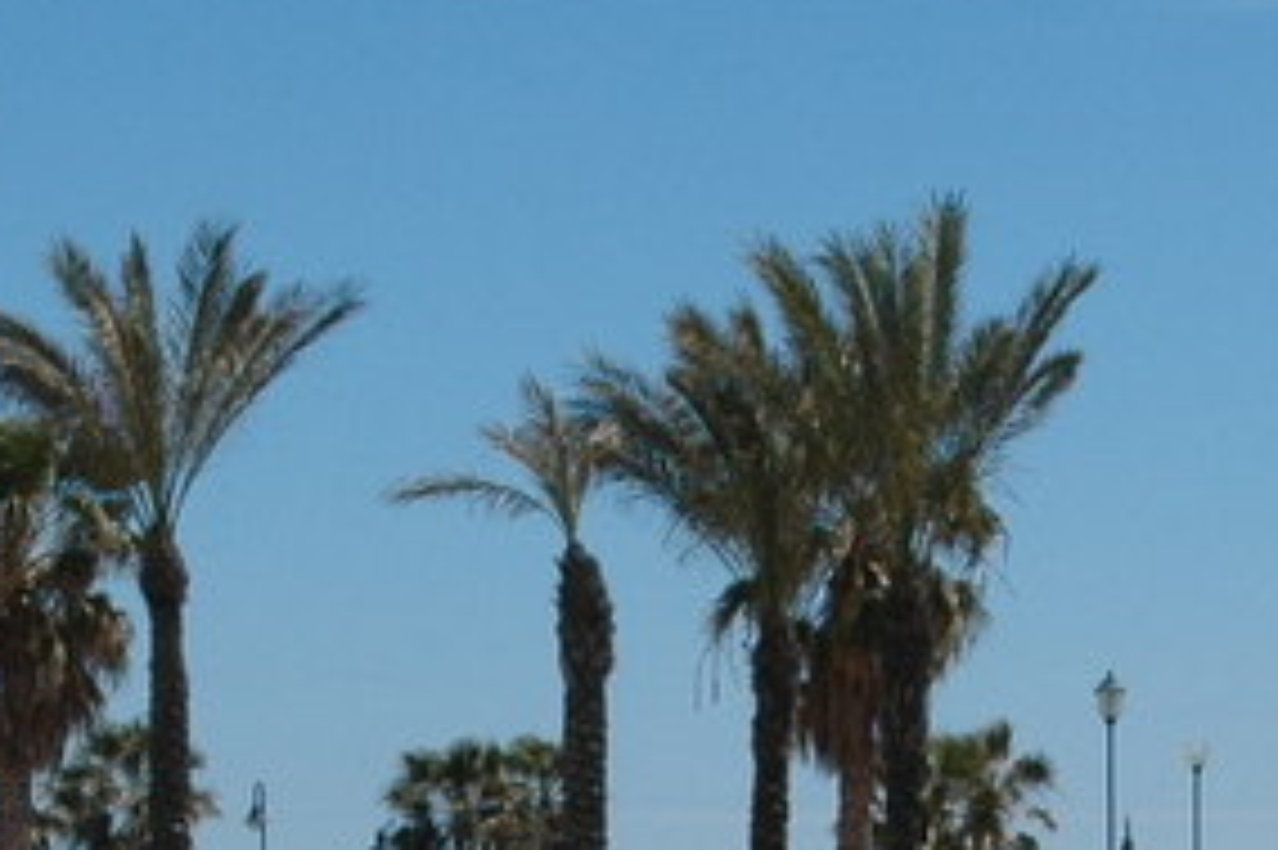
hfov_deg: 10.1
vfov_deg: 6.7
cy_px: 1187
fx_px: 7202
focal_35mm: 203
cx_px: 688
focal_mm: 32
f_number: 10
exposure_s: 1/400
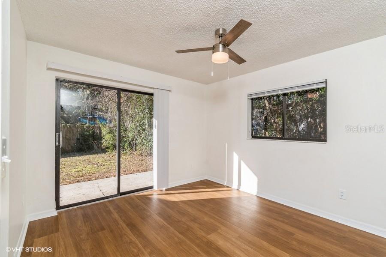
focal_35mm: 15
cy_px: 128
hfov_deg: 100.4
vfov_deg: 77.3
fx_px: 161
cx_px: 193
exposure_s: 1/200
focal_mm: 10
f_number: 8
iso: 200
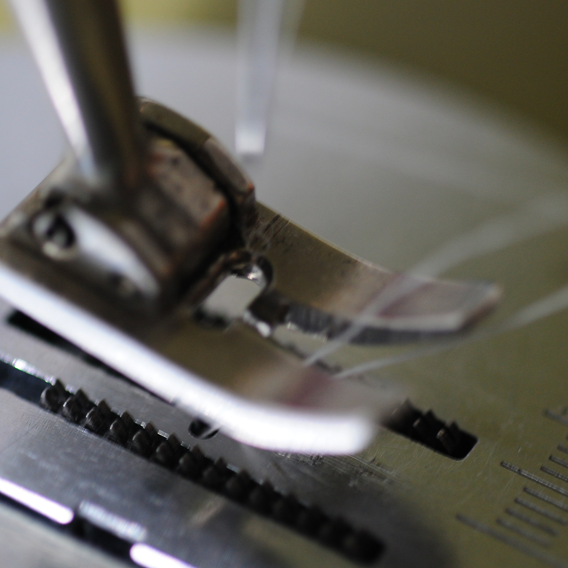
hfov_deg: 10.1
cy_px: 284
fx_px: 3212
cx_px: 208
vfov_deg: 10.1
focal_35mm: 173
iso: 400
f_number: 3.8
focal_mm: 90
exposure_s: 1/25
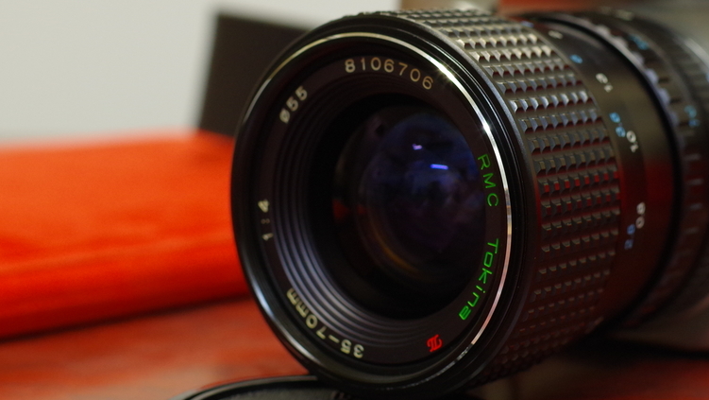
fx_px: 1652
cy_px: 108
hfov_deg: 24.1
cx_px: 487
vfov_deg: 13.7
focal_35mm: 88
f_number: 5
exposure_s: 1/25
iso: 800
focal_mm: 35
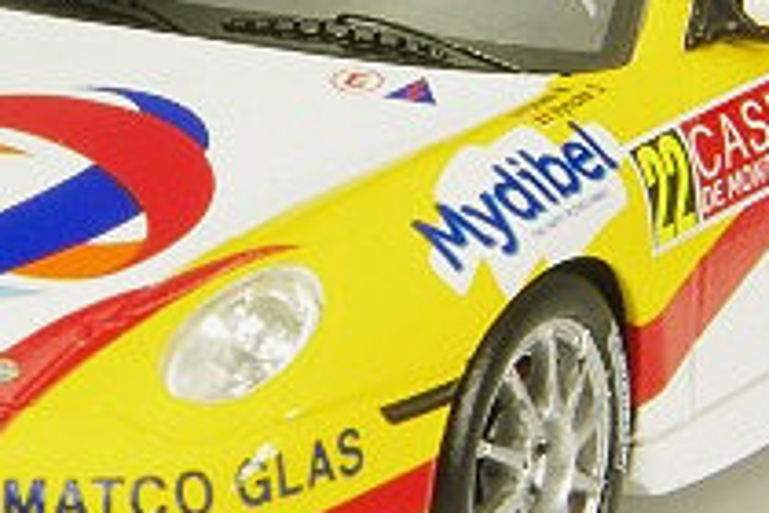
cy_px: 90
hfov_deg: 6.0
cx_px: 293
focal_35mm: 342
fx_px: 7305
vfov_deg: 4.0
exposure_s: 1/1.67
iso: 400
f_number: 32
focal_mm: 75
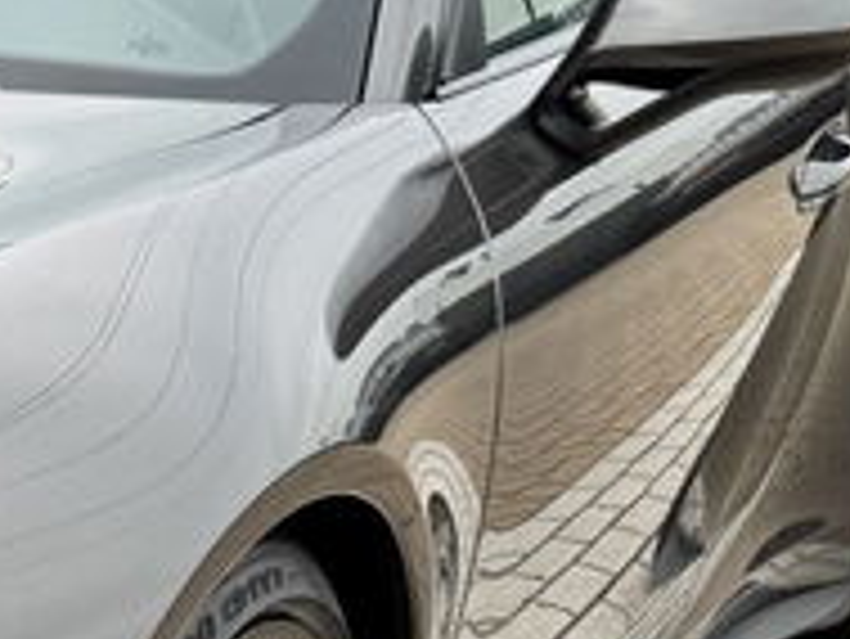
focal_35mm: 130
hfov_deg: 12.8
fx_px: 3194
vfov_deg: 11.3
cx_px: -958
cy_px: 706
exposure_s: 1/448
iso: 80
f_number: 1.78
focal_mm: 6.76
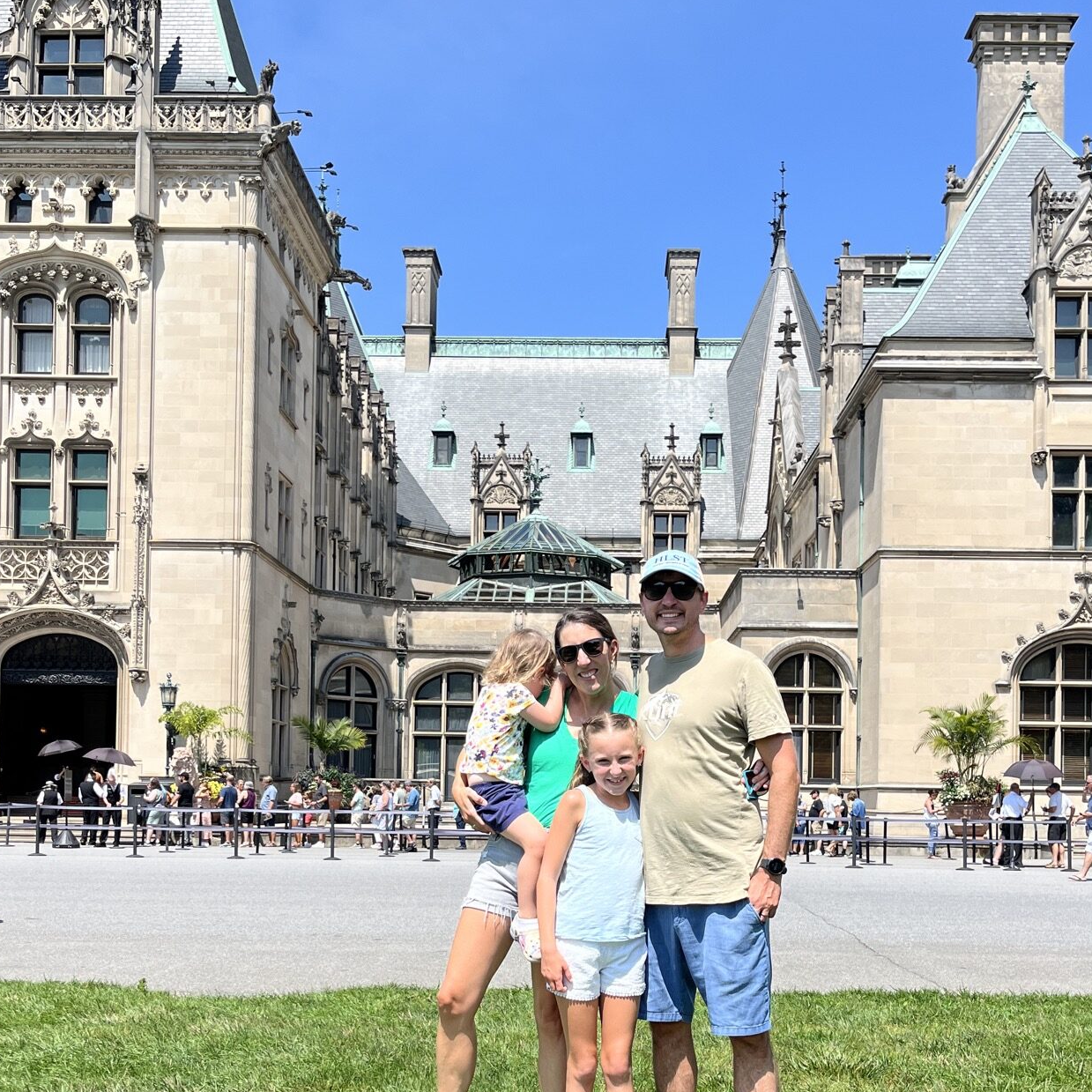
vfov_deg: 42.8
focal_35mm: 38
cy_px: 784
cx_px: 581
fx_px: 1356
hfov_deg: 43.8
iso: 50
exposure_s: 1/3413
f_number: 1.6
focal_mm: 5.1
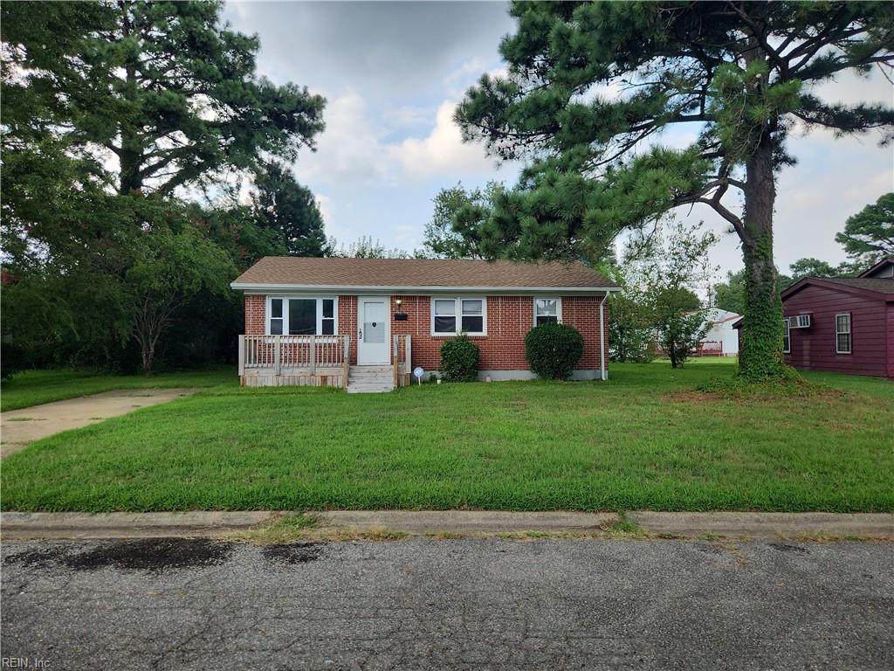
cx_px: 447
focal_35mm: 23
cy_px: 336
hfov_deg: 73.9
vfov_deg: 58.9
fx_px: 594
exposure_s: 1/270
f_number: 1.8
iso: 50
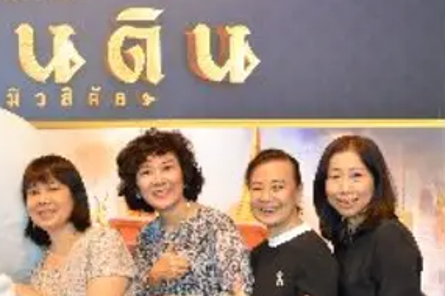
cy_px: 277
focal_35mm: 82
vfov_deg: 16.4
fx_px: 1014
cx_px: 45
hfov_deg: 24.1
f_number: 4
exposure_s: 1/80
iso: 1250
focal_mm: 30
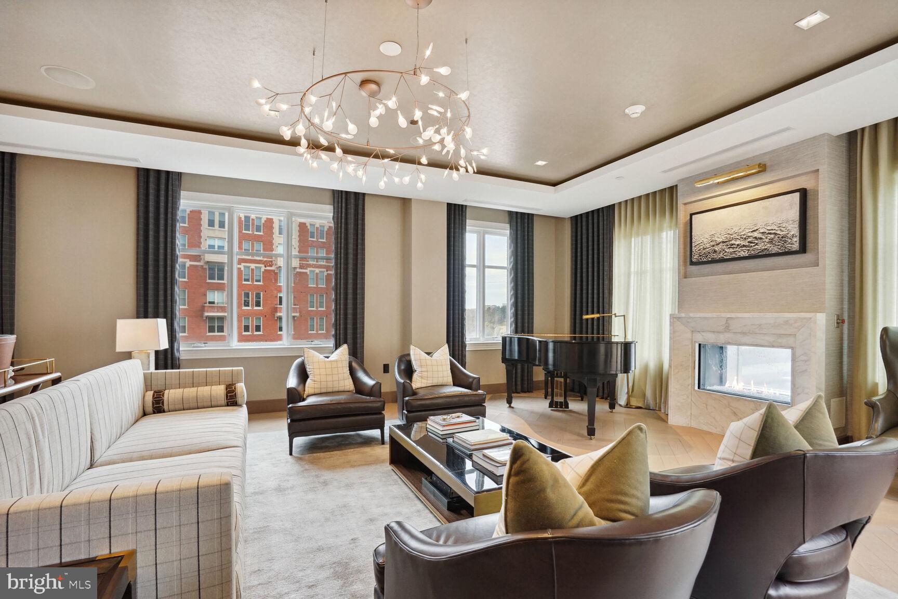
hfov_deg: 96.7
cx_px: 449
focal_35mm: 16
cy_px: 300
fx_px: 399
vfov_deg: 73.7
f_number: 6.3
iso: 800
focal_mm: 16
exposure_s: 1/160
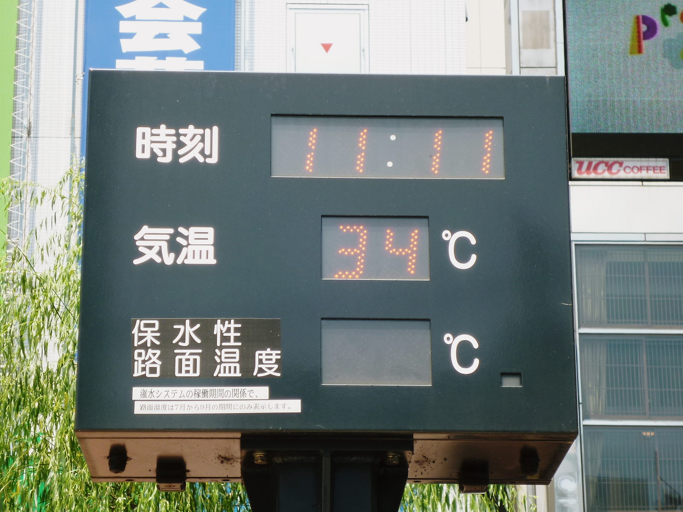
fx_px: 2210
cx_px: 342
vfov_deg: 13.2
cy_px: 256
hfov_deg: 17.6
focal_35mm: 112
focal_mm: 19.9
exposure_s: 1/125
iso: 125
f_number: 5.7
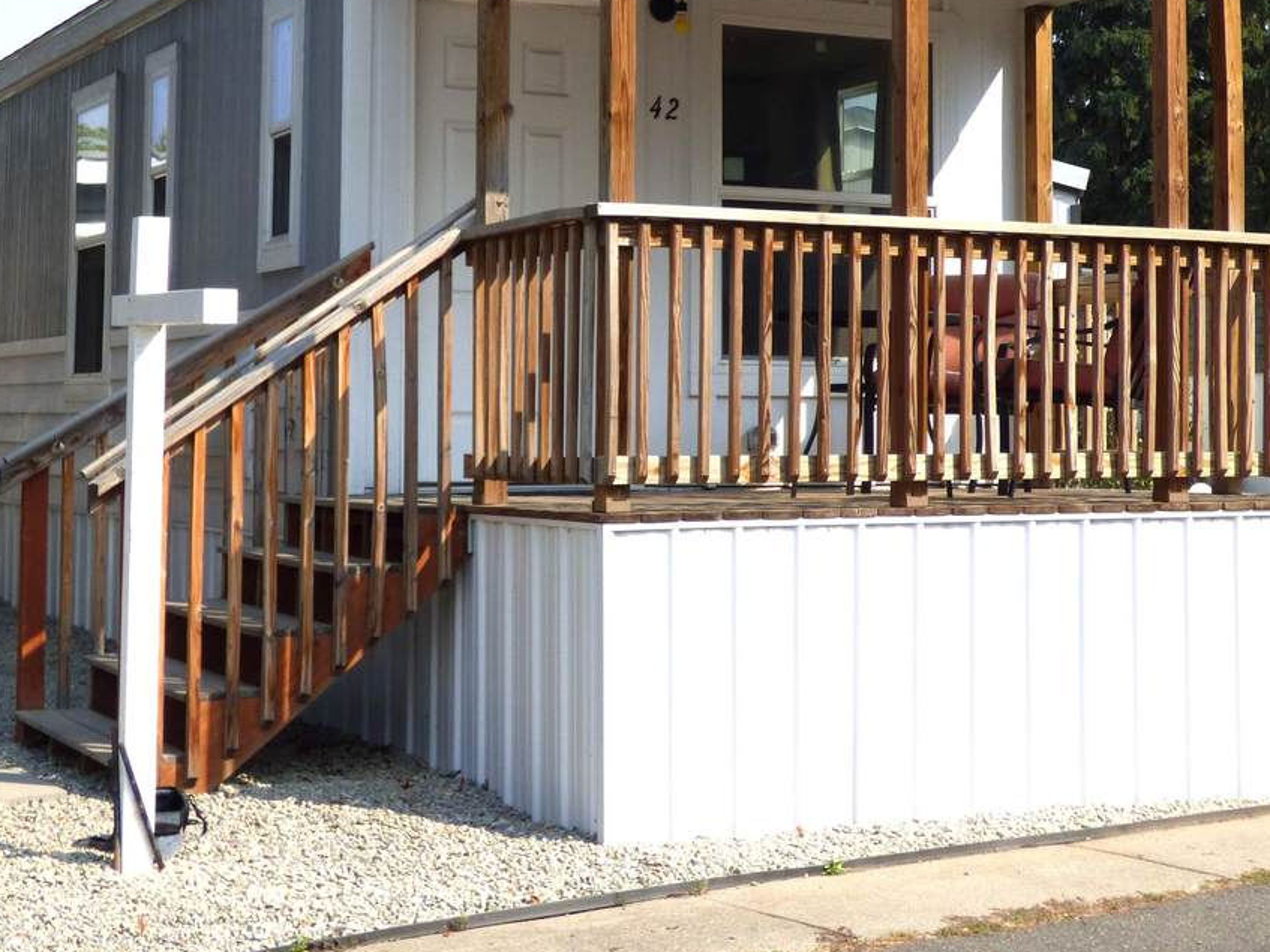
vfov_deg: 22.4
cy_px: 265
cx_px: 628
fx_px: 2384
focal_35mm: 65
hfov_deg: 29.8
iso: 100
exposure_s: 1/1000
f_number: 3.6
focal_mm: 7.37
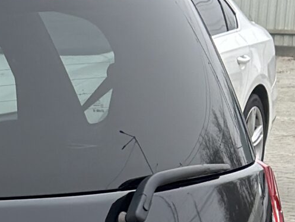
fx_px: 2105
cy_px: 373
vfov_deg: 5.9
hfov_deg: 7.5
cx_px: -388
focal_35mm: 247
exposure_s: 1/634
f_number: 1.78
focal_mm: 6.86
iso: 80
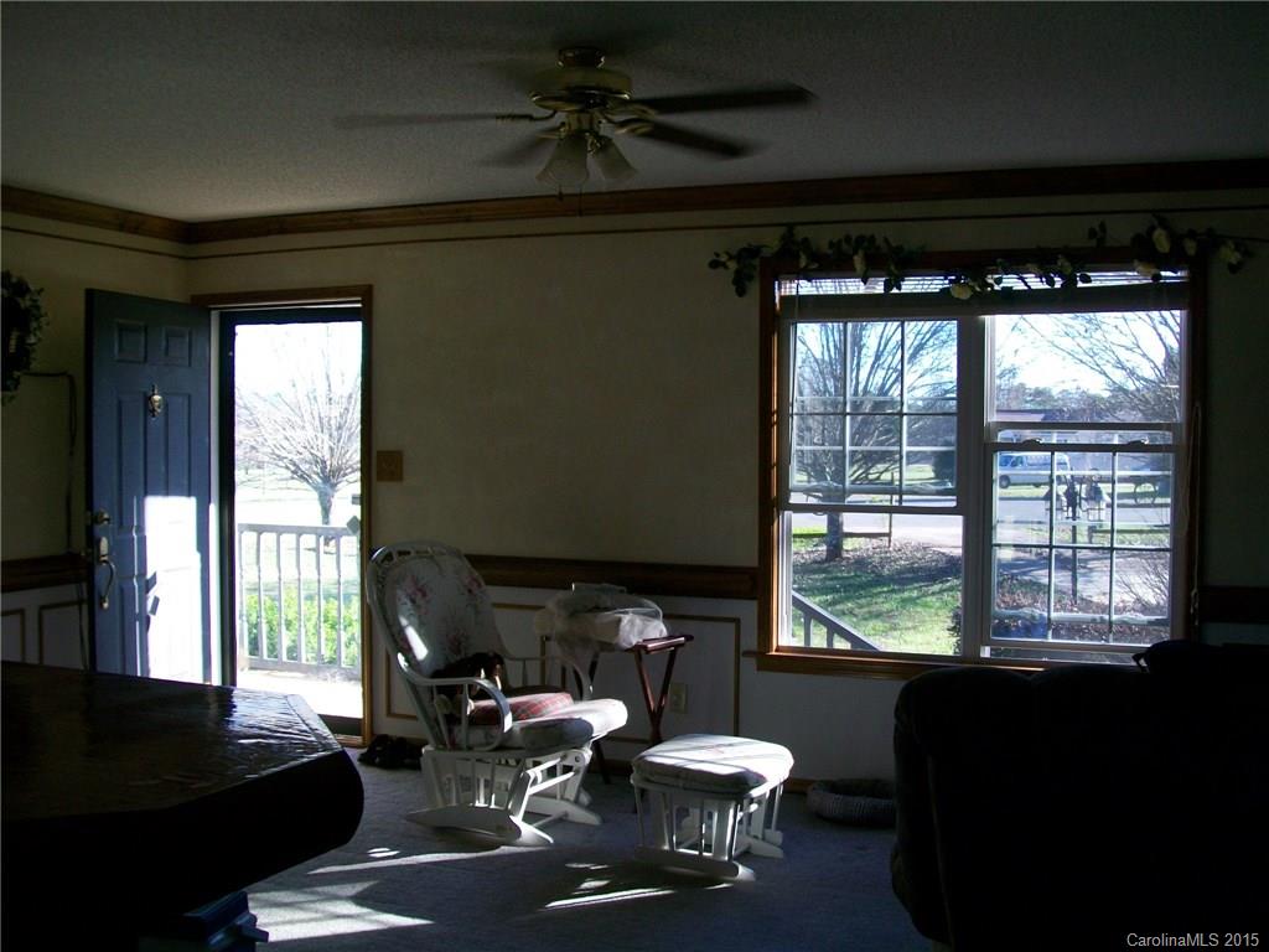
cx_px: 634
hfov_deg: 51.4
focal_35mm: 36
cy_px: 476
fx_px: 1320
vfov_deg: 39.7
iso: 64
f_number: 2.7
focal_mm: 6
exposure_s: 1/80
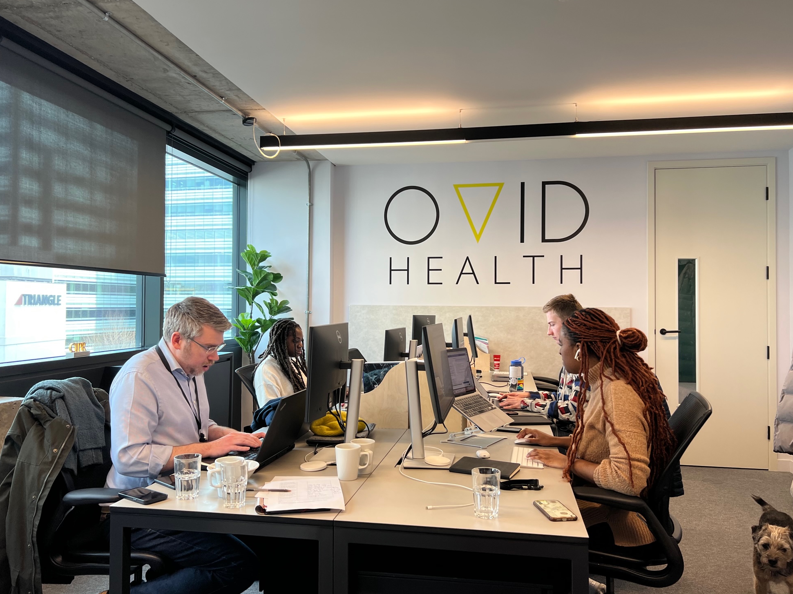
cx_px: 397
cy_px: 290
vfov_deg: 51.4
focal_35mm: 27
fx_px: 619
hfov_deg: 65.3
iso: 64
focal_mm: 5.7
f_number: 1.5
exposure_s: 1/100
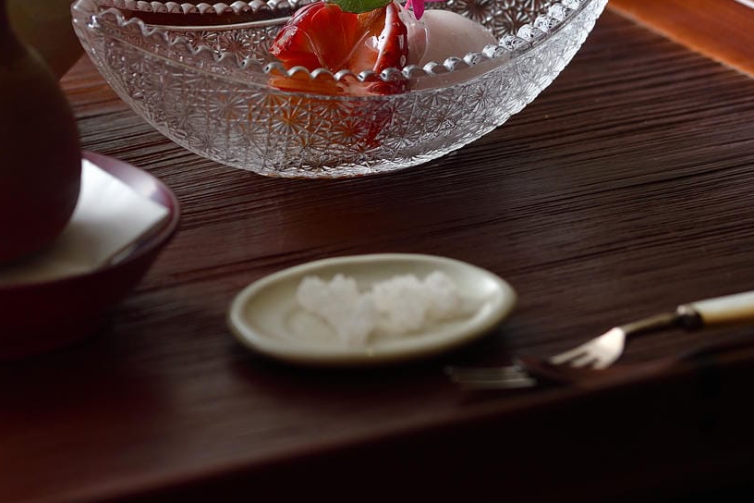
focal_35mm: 172
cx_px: 220
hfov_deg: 11.9
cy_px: 159
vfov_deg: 8.0
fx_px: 3602
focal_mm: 56
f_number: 4
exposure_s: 1/200
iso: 100
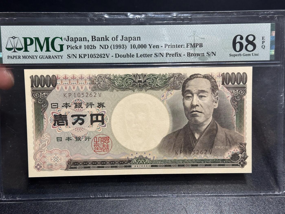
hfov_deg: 39.7
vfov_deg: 30.3
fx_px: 395
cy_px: 107
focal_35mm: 48
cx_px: 142
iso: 160
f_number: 1.78
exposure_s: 1/50
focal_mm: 6.86
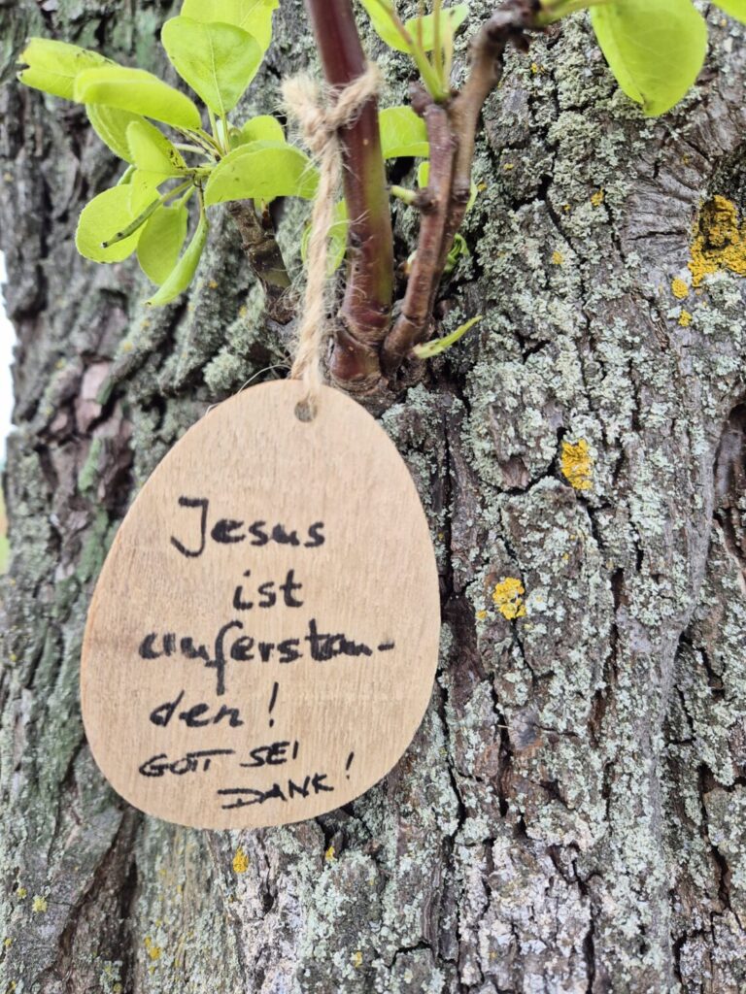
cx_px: 373
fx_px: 661
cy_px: 497
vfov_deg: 73.9
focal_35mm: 23
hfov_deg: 58.9
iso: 125
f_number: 1.8
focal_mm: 5.4
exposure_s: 1/180
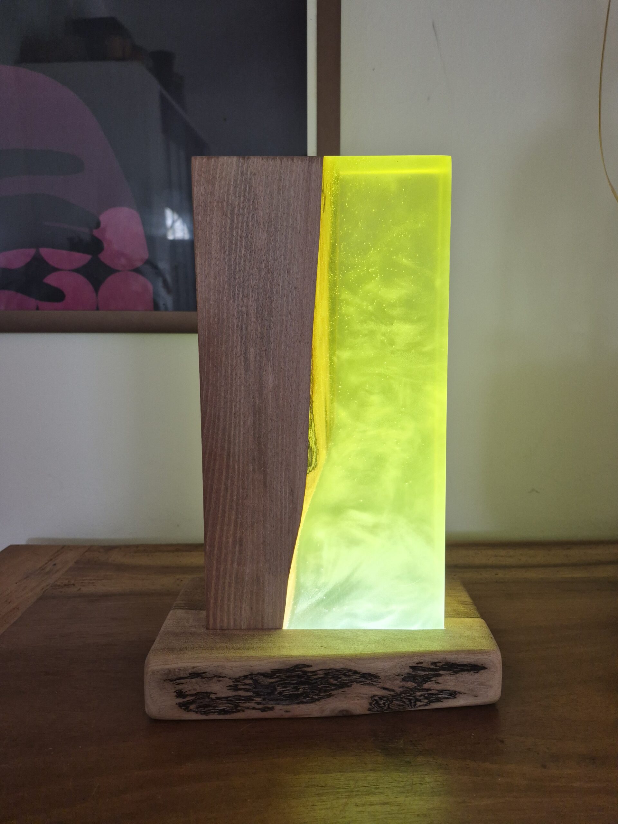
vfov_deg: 73.9
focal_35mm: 23
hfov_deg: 58.9
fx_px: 547
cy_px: 412
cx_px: 309
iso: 200
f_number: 1.8
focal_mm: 5.4
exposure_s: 1/100
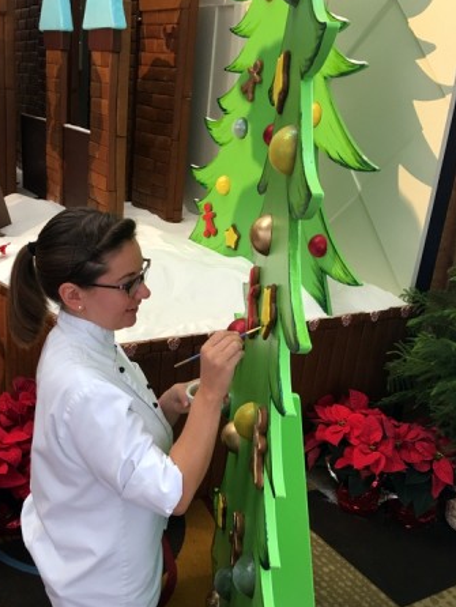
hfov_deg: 36.5
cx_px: 154
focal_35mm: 39
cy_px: 365
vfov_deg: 47.6
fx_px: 684
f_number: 2.2
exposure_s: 1/15
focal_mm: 4.15
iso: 25
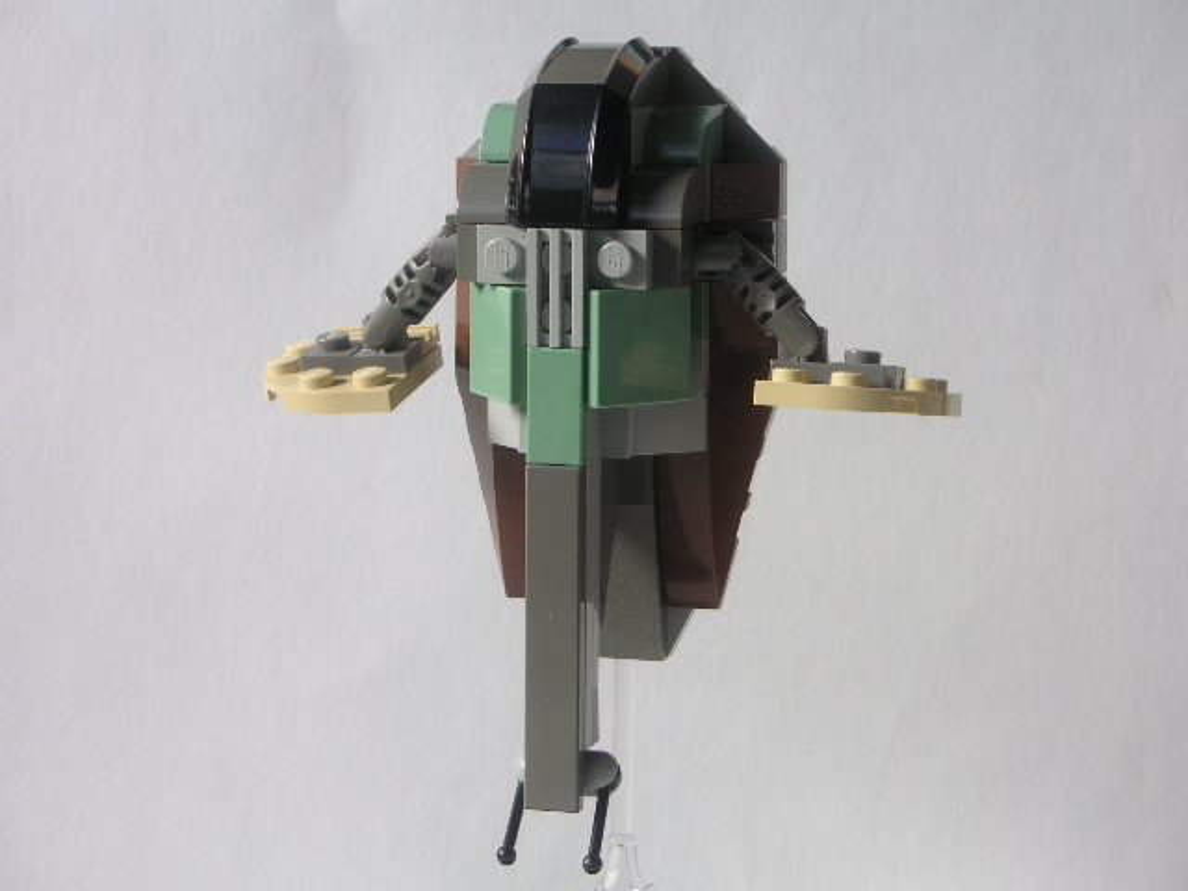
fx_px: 3604
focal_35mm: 105
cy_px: 446
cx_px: 594
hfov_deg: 18.7
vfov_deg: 14.1
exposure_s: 1/180
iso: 50
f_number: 5
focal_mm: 17.1
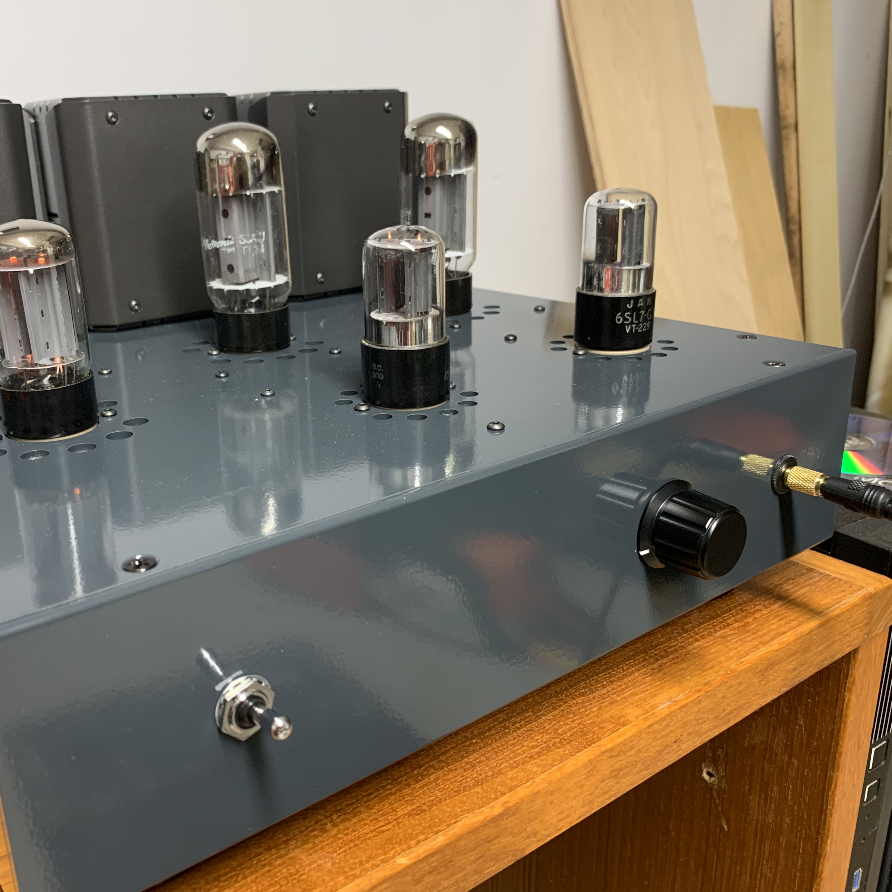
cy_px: 442
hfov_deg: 52.0
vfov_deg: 52.5
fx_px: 904
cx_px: 340
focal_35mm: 31
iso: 200
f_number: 1.8
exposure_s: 1/60
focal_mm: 4.25
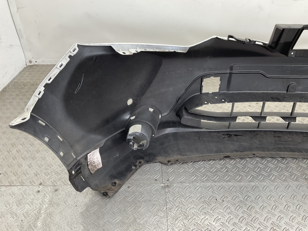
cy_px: 116
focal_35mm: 29
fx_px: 258
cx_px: 154
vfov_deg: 48.2
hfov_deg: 61.7
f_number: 1.8
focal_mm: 3
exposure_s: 1/120
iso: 32
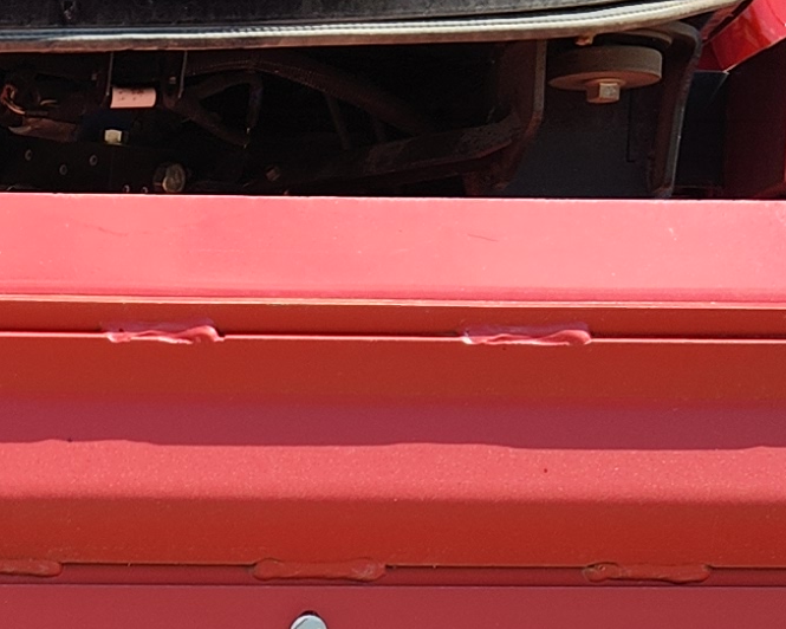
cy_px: 1187
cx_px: -228
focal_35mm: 135
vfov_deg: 10.6
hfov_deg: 13.7
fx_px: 3140
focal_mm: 5.4
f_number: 1.8
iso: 20
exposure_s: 1/686
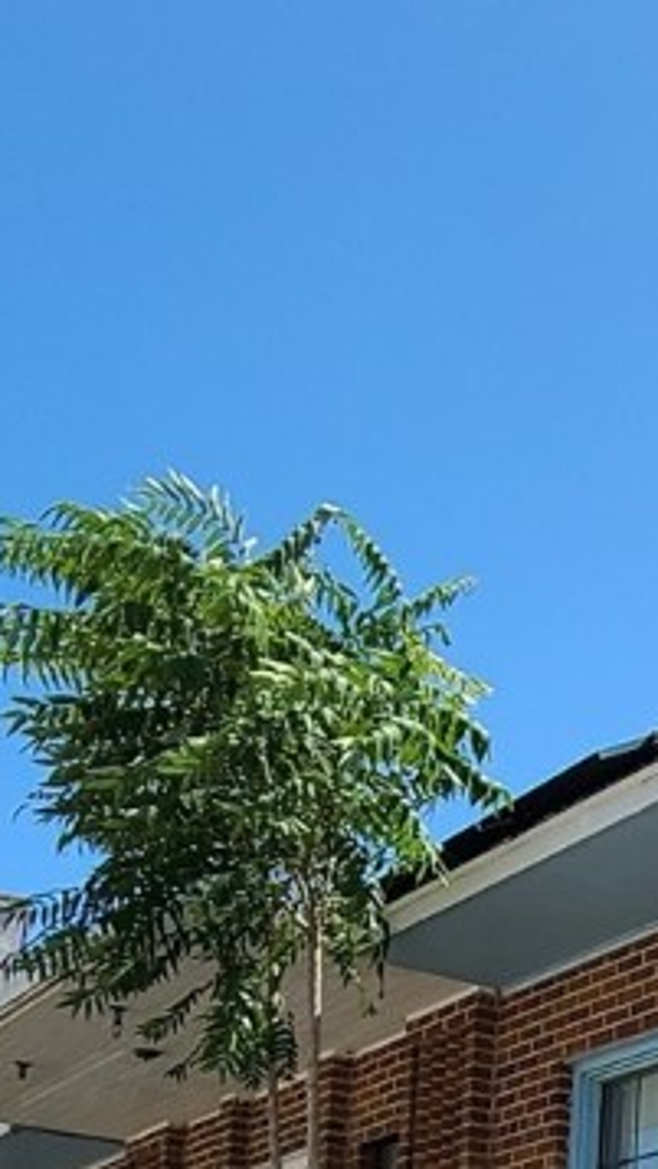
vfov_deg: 29.7
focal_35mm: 61
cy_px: 1388
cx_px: 985
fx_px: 1891
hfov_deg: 17.7
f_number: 2.2
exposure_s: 1/1358
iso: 50
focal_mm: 2.2
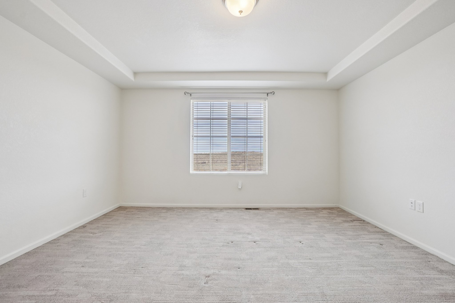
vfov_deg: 77.3
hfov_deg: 100.4
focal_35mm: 15
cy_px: 152
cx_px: 228
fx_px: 190
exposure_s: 1/30
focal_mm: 10
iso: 160
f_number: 8
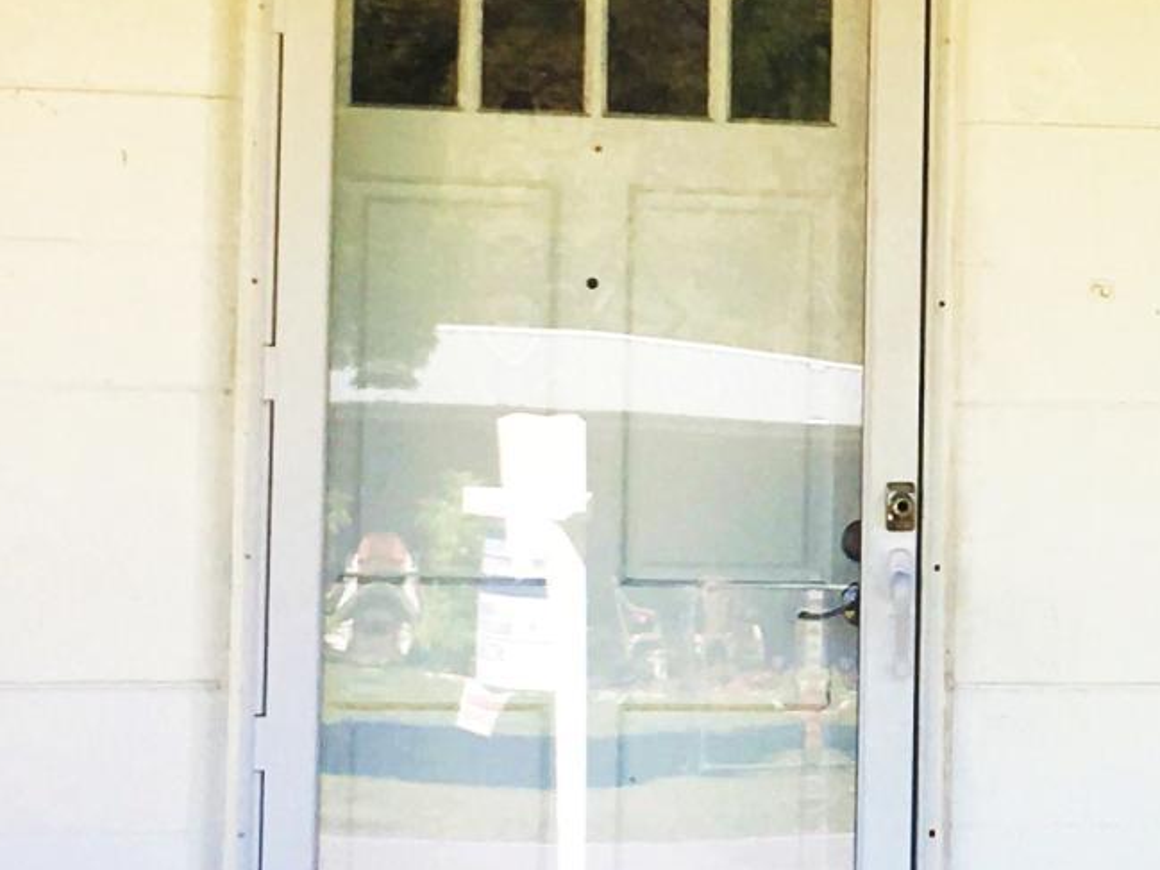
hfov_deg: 14.2
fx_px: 4491
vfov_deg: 11.1
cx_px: 1480
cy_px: 284
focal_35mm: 134
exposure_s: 1/381
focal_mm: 4.15
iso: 25
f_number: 2.2
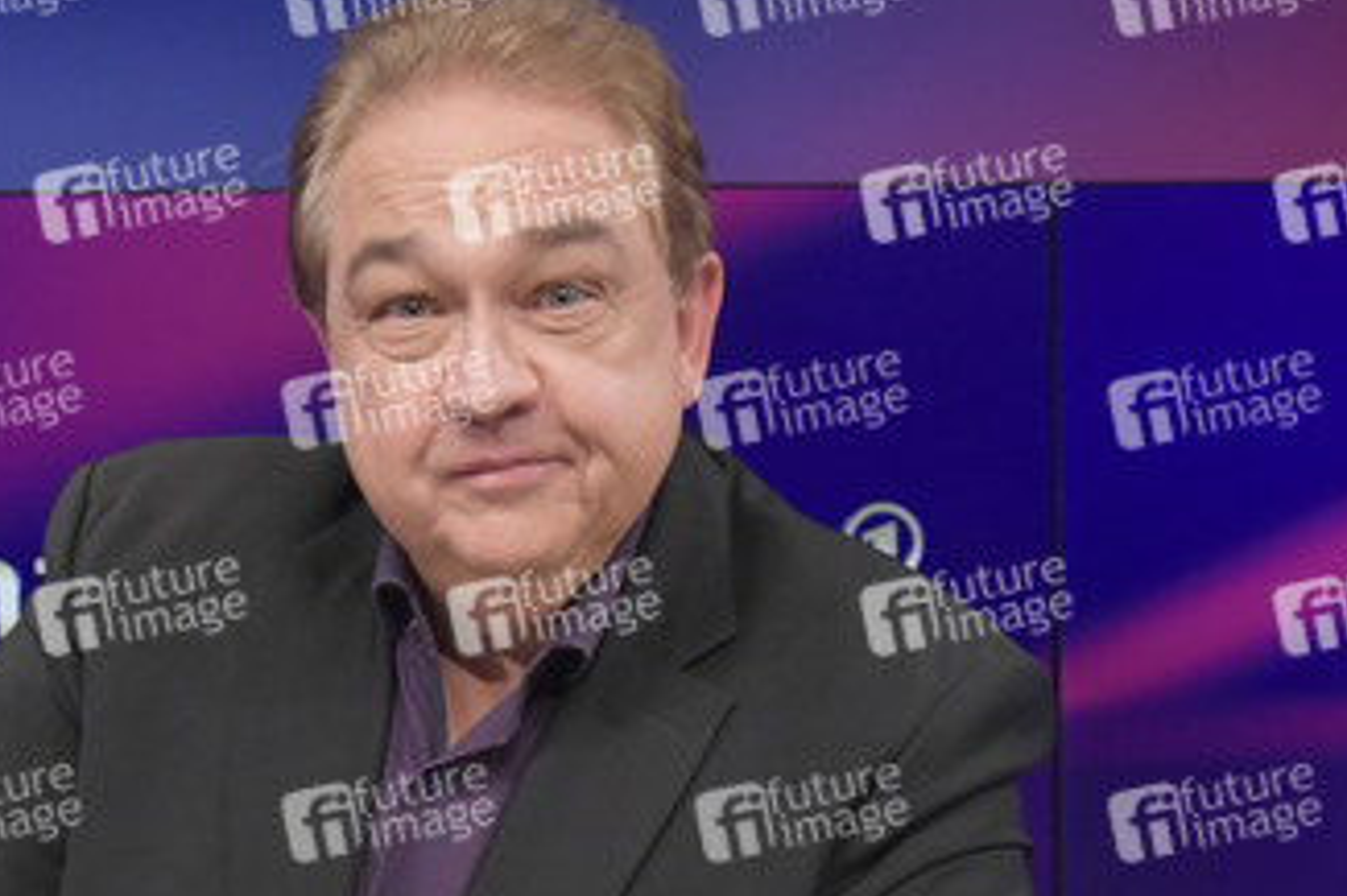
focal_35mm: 47
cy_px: 504
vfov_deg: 28.6
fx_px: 1758
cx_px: 444
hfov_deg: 41.4
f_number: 5.6
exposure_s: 1/200
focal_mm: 34
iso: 2000
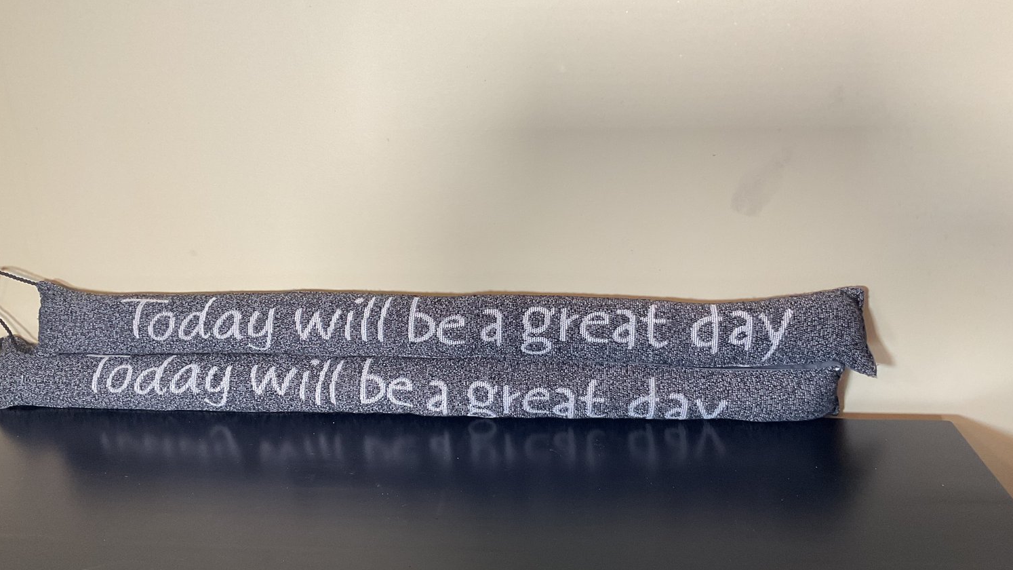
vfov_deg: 36.6
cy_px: 308
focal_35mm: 32
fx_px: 859
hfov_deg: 61.0
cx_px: 512
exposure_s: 1/60
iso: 80
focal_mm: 3
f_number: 1.8
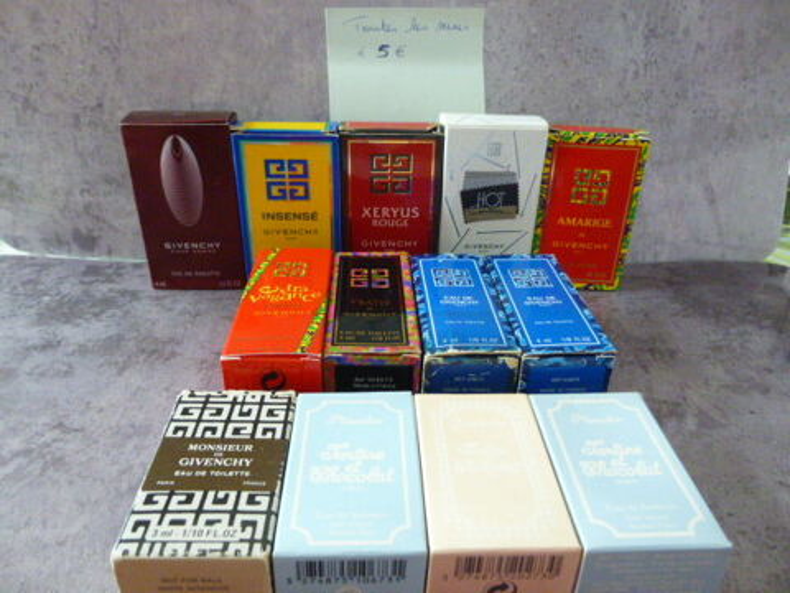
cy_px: 296
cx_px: 395
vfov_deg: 54.9
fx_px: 571
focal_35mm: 25
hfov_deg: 69.4
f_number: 3.1
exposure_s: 1/15
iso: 640
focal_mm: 4.5
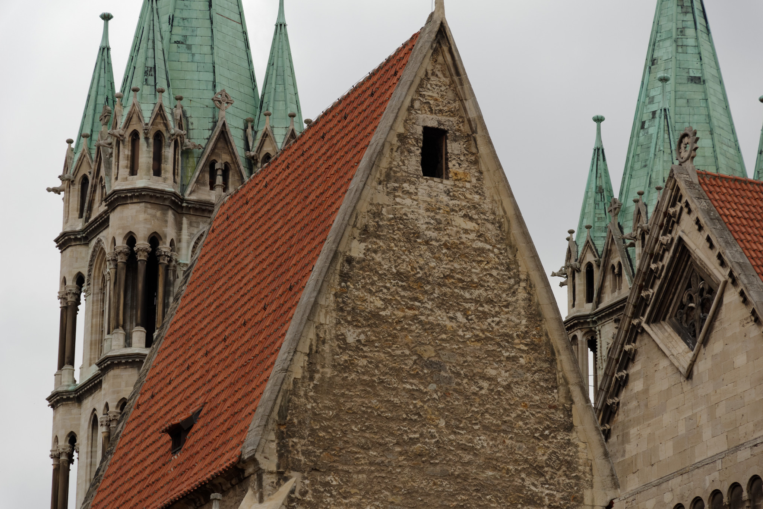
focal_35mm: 117
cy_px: 254
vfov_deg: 11.7
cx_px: 382
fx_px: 2479
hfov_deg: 17.5
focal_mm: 78
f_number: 8
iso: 400
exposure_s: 1/125
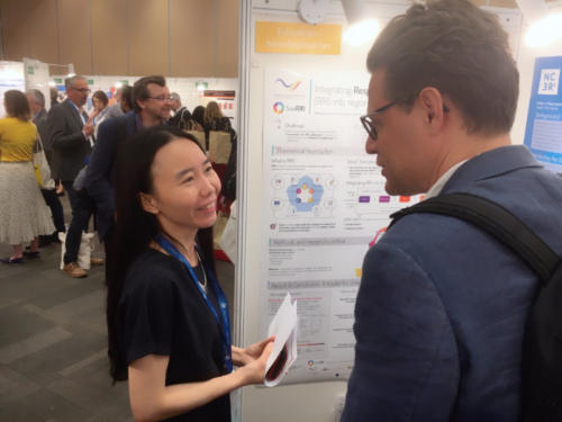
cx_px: 281
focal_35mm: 29
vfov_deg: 48.2
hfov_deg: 61.7
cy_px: 211
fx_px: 471
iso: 25
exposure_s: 1/33
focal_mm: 4.2
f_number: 2.2
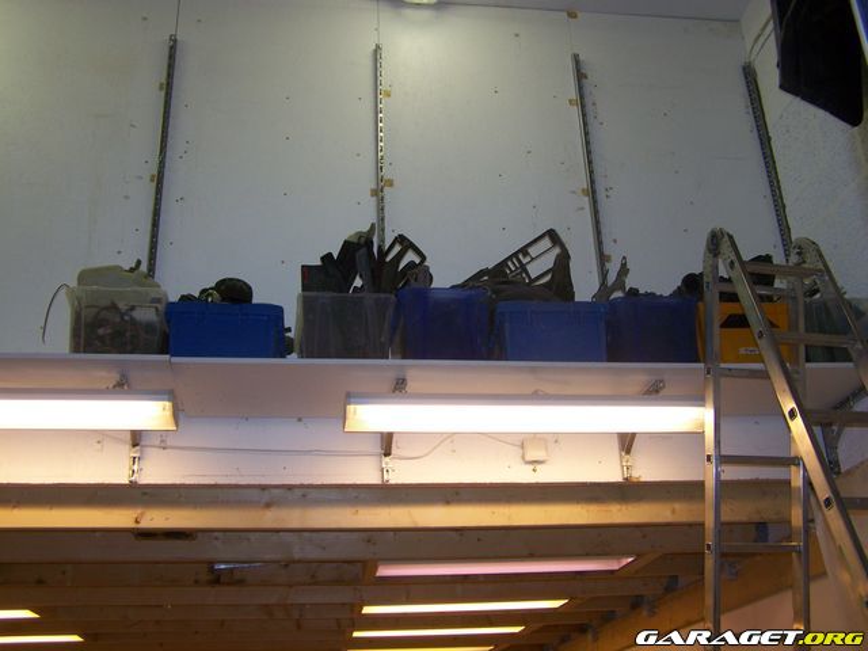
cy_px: 326
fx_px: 953
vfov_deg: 37.7
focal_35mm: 38
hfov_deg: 49.0
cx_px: 434
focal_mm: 6.3
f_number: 2.8
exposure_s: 1/60
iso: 80
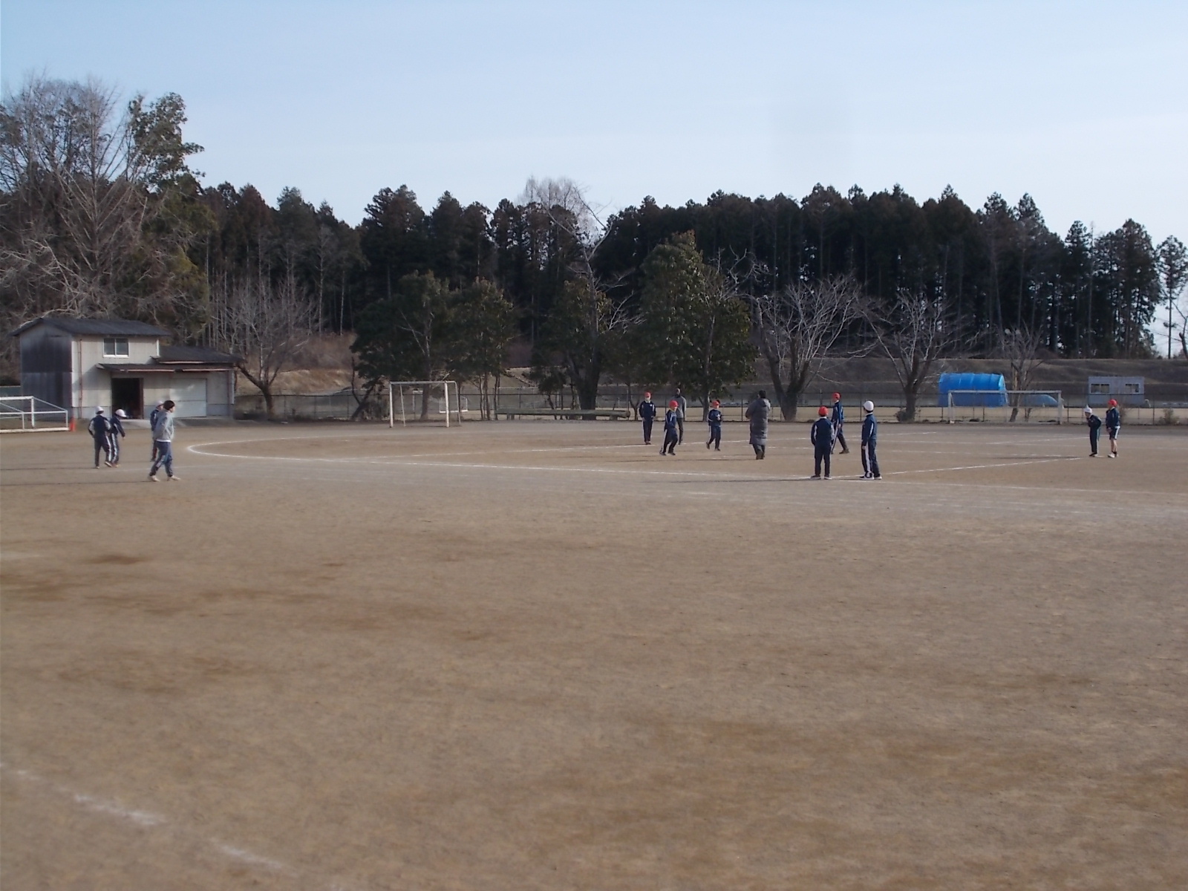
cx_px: 594
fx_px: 1716
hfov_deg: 38.2
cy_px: 446
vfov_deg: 29.1
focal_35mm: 50
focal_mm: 9
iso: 80
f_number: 4.5
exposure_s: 1/400
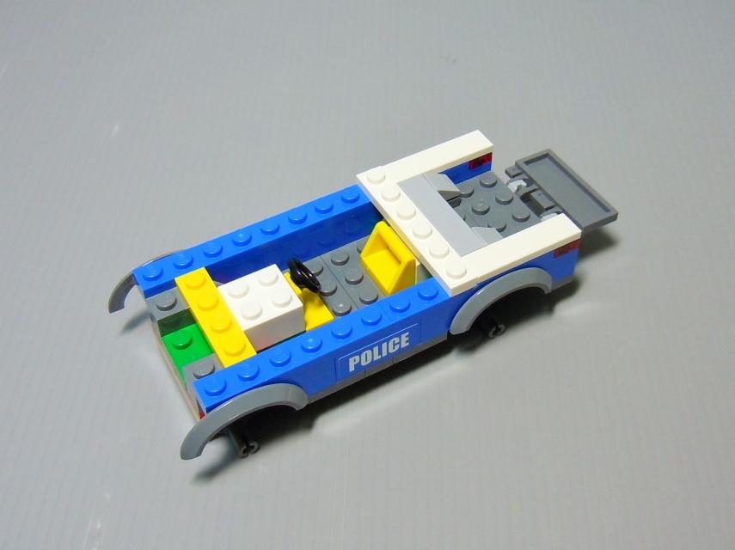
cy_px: 275
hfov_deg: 60.0
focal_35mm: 30
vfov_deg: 46.7
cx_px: 368
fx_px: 637
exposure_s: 1/15
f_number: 3.5
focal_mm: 5.4
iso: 200
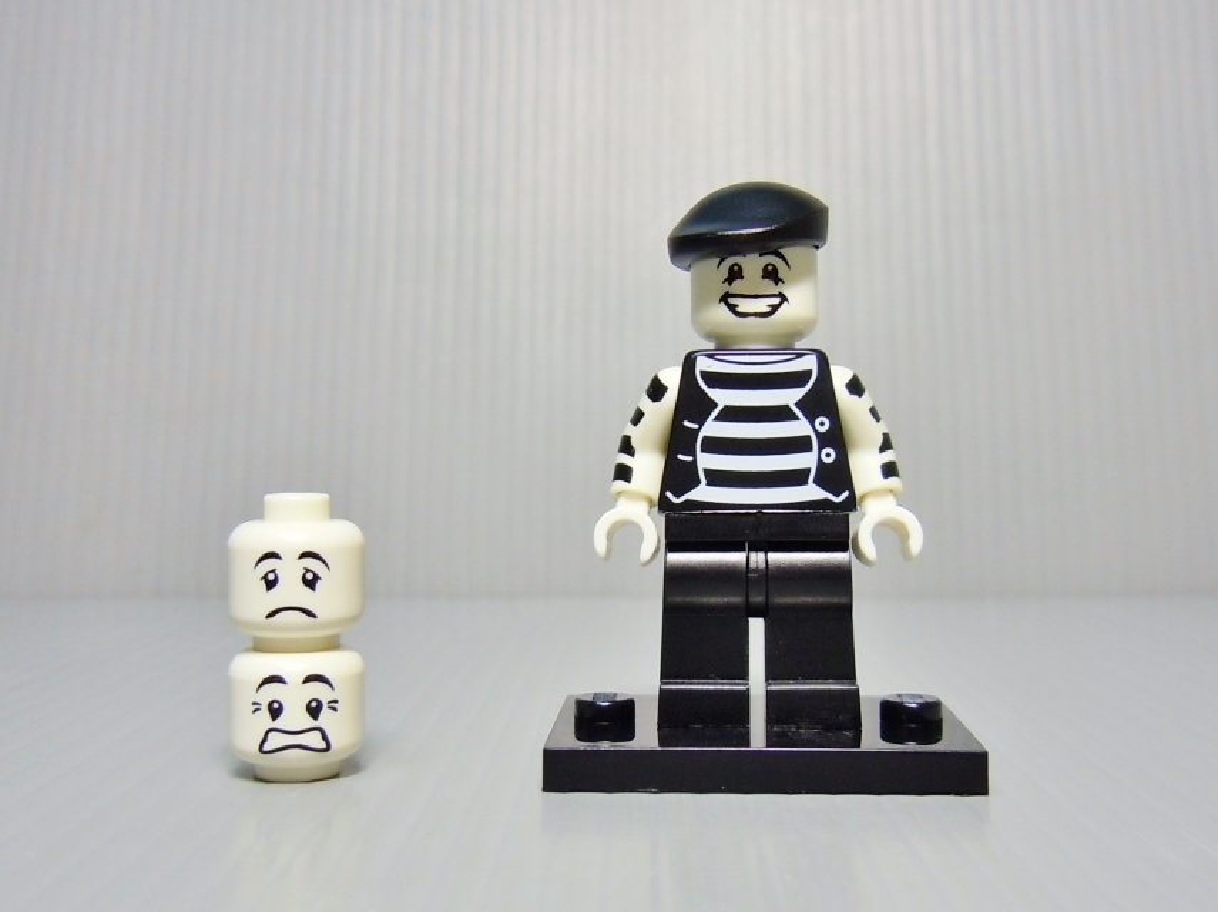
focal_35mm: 30
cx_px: 609
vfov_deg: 46.7
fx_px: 1055
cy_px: 456
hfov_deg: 60.0
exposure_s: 1/13
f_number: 3.5
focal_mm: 5.4
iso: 100
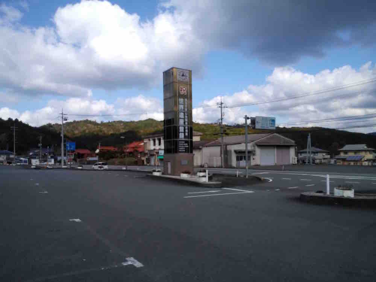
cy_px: 141
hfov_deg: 65.3
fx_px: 293
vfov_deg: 51.4
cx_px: 188
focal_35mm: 27
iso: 40
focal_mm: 2.87
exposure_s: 1/1174
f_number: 2.4
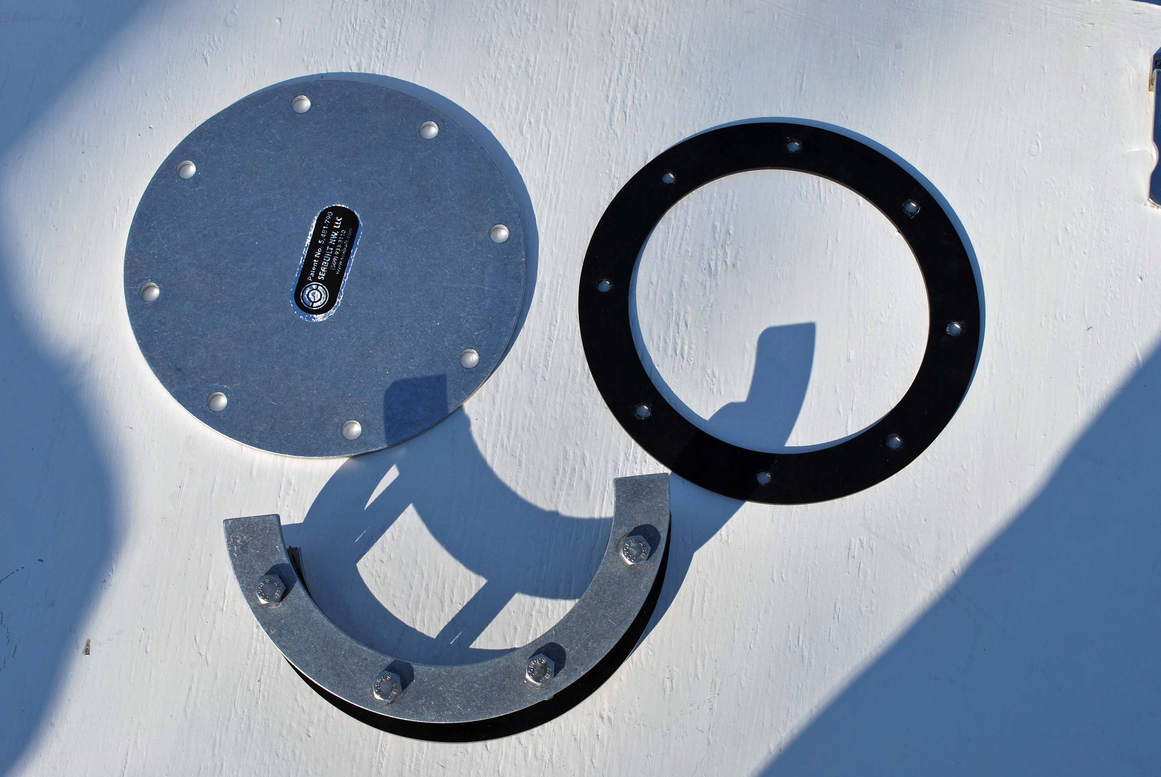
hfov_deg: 37.8
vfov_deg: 25.8
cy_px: 388
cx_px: 580
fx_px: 1695
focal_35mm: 52
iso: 100
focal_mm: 35
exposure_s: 1/320
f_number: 9
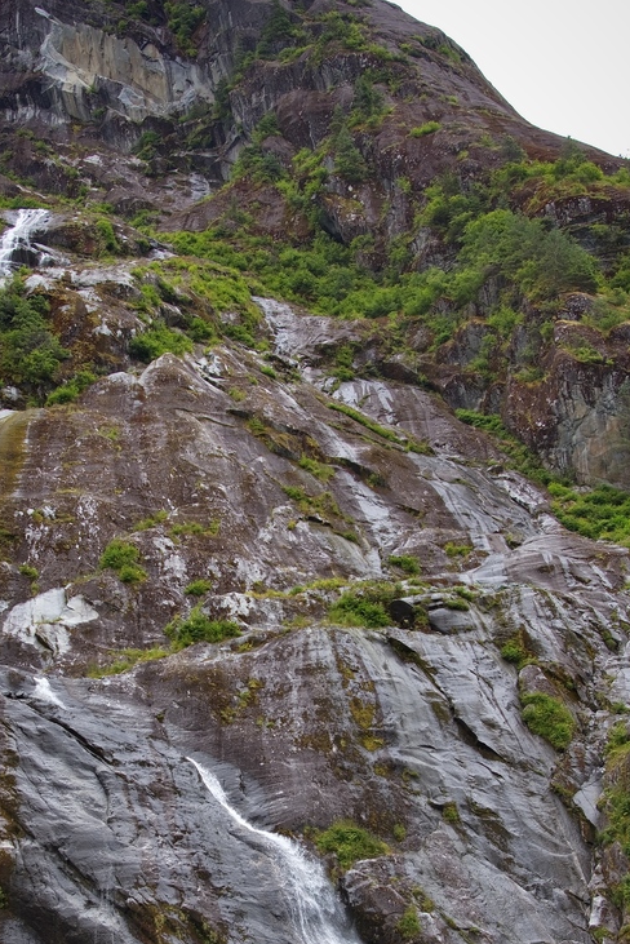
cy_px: 726
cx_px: 232
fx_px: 1468
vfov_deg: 34.7
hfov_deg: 24.1
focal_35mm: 56
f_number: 5
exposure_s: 1/100
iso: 100
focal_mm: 32
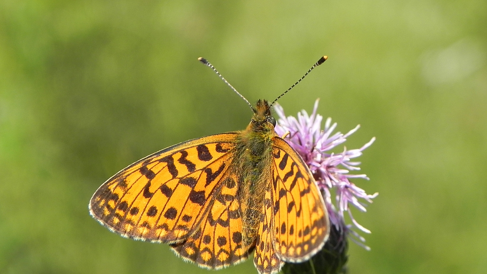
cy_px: 143
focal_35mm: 115
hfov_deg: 18.6
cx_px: 244
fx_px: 1485
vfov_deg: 10.5
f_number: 4
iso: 160
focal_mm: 18.8
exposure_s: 1/601
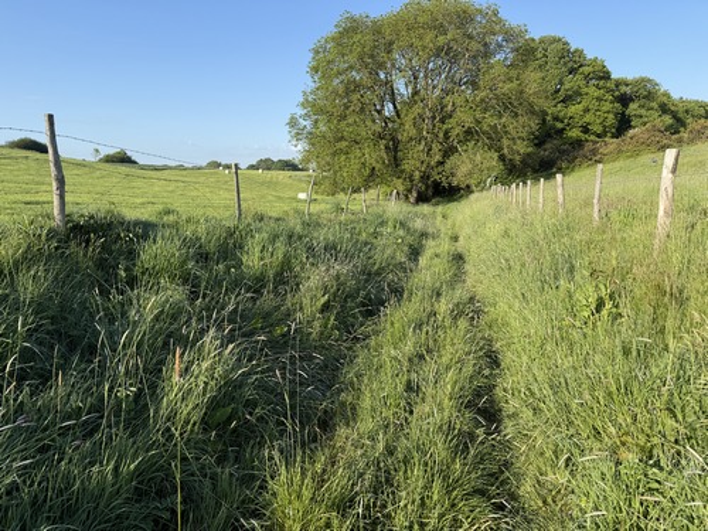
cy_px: 266
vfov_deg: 56.8
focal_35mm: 24
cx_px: 354
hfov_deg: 71.6
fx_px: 491
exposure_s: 1/2370
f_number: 1.78
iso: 80
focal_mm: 6.76
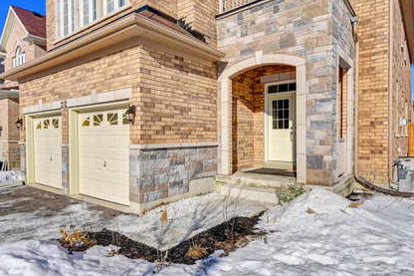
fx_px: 264
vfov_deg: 55.1
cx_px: 209
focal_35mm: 23
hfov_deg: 76.1
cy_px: 139
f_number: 8
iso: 100
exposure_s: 1/400
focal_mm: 22
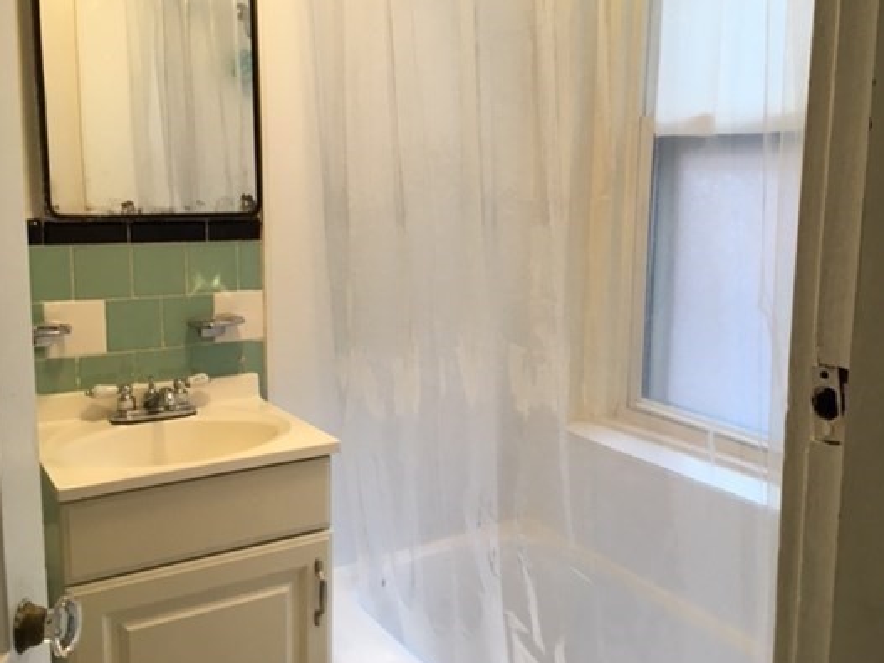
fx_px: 843
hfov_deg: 55.3
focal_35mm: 33
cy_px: 307
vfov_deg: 42.9
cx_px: 470
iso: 64
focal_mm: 4.15
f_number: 2.2
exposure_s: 1/30
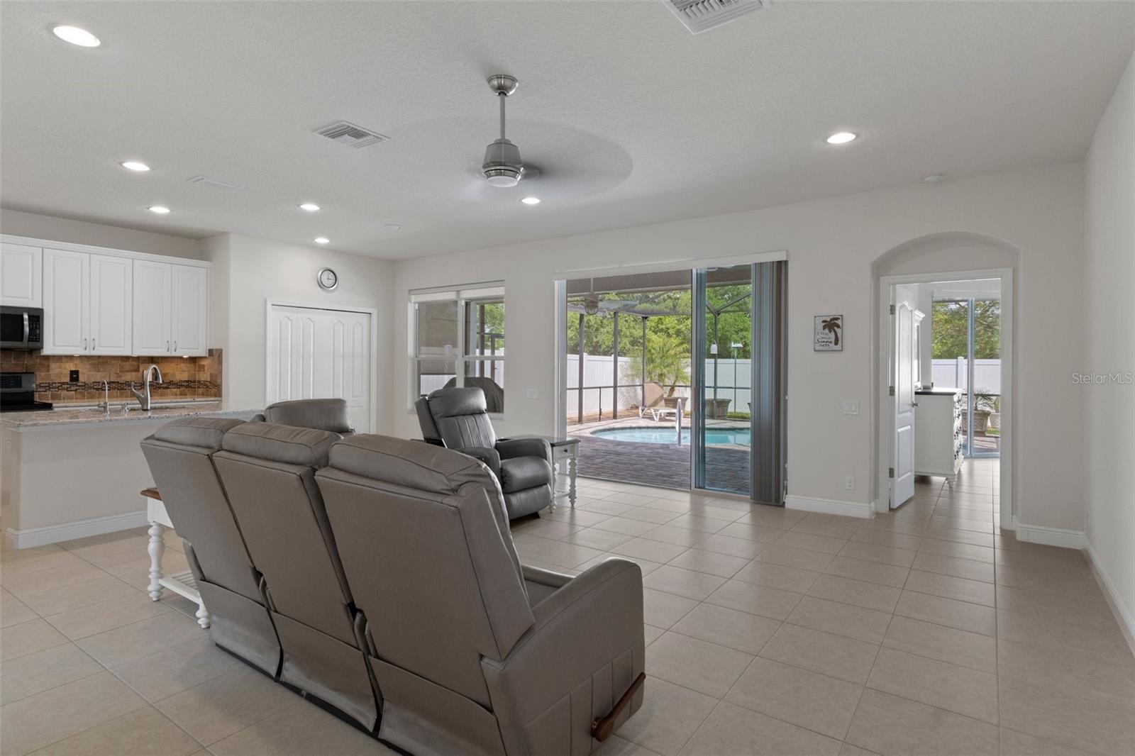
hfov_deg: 90.0
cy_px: 378
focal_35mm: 18
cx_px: 568
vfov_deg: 67.4
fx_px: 567
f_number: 8
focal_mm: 12
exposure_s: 1/8
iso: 320
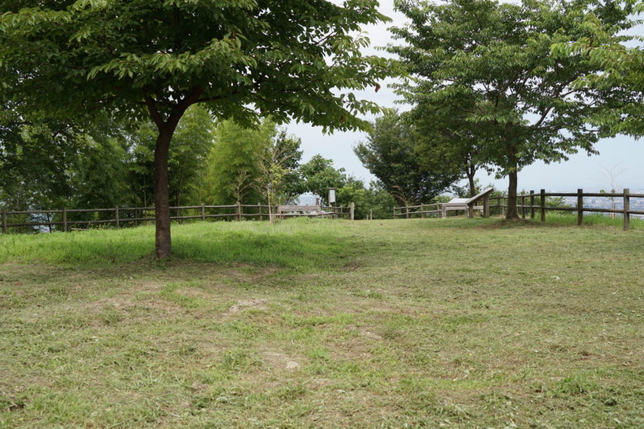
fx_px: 644
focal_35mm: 36
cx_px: 322
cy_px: 214
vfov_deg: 36.9
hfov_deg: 53.1
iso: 100
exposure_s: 1/250
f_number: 6.3
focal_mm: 24
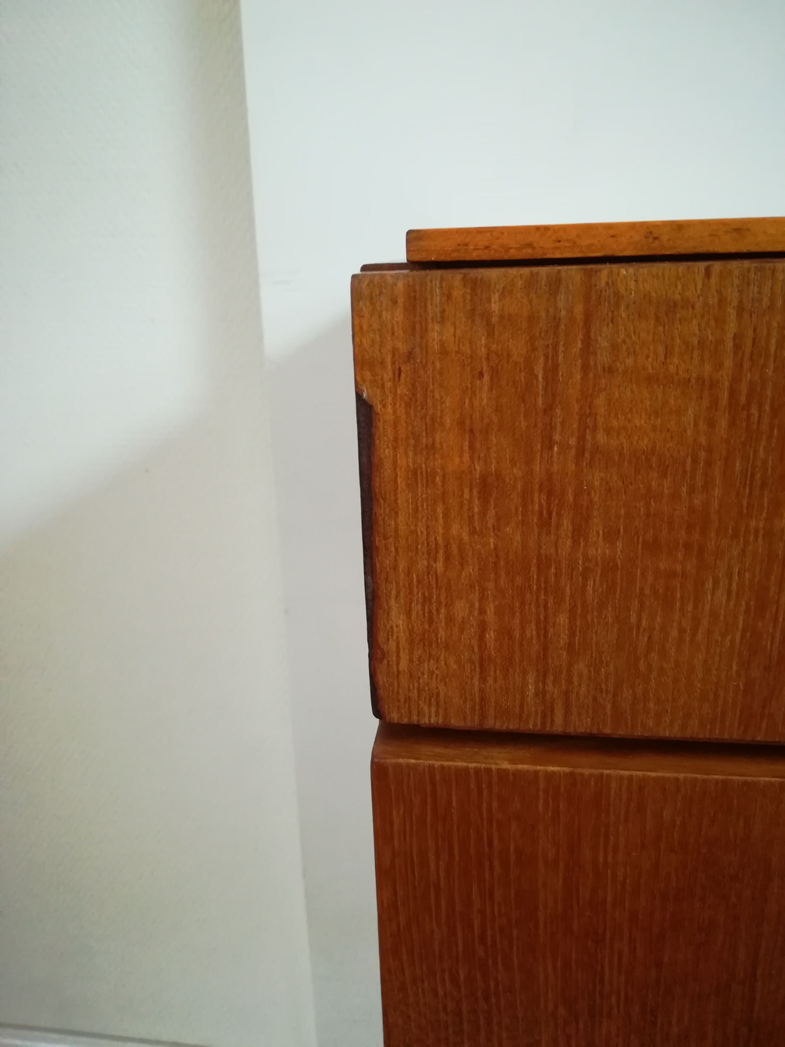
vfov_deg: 67.3
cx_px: 392
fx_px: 786
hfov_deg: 53.1
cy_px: 524
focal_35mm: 26
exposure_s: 1/20
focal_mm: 3.83
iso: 640
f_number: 2.2
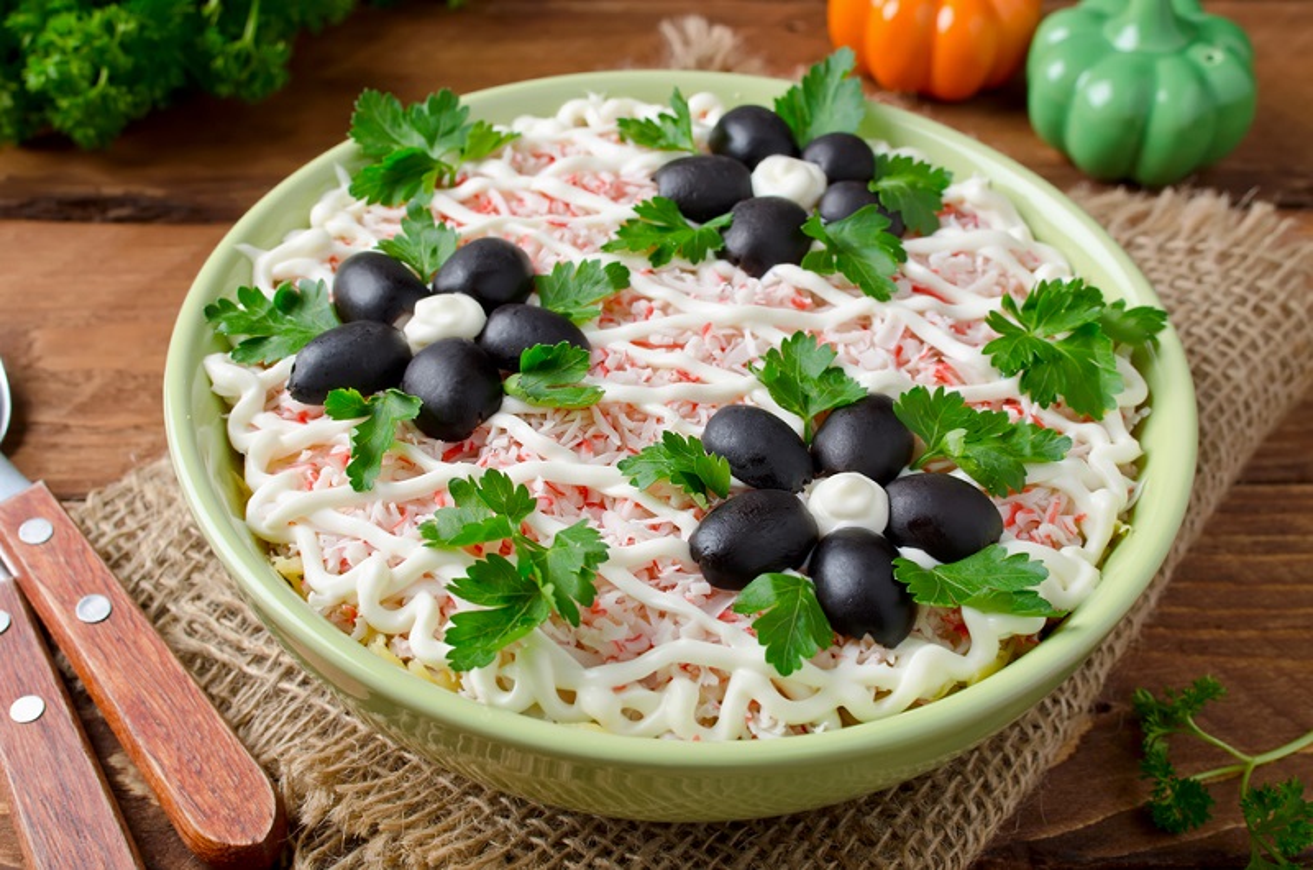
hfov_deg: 37.9
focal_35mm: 52
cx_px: 656
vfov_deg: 25.6
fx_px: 1911
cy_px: 435
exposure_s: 1/125
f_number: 9
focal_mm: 35
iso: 100
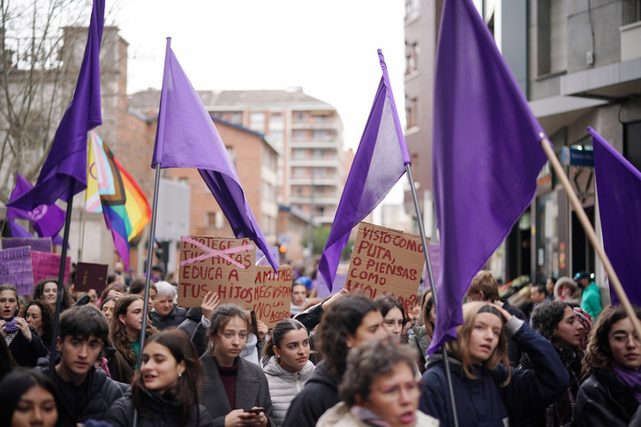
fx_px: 890
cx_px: 320
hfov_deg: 39.6
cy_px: 214
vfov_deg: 27.0
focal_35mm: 50
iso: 400
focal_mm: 50
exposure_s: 1/5000
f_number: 1.4
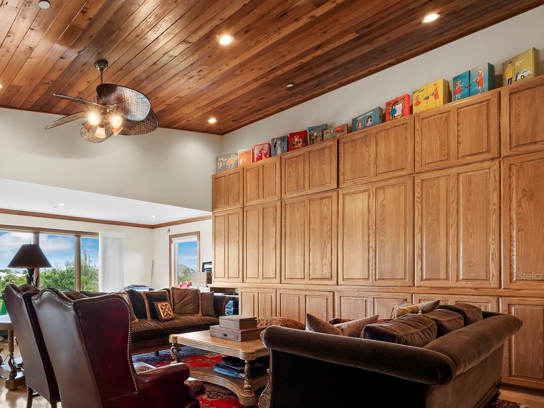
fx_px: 330
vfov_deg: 61.7
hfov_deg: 75.0
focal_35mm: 21
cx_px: 158
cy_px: 275
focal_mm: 7
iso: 400
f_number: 10
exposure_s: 1/2.5
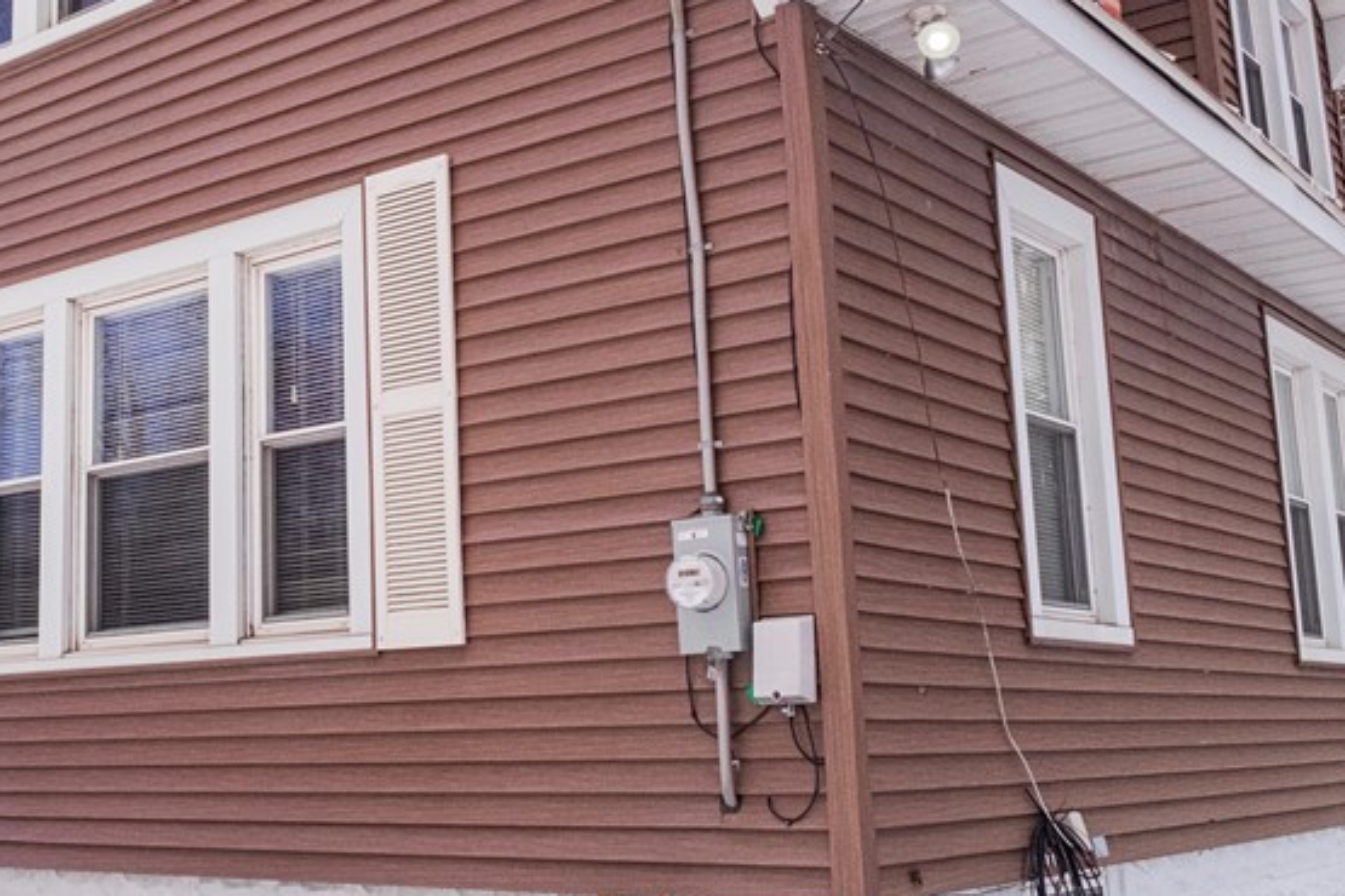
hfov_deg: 40.9
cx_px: 364
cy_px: 404
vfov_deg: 28.6
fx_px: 1756
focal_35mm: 47
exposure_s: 1/60
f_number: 10
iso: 2000
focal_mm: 16
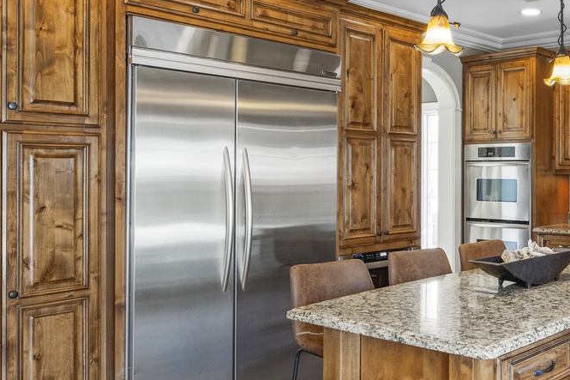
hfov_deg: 45.6
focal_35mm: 39
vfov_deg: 34.1
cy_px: 165
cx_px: 497
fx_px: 617
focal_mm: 16
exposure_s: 1/3
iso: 400
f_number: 10
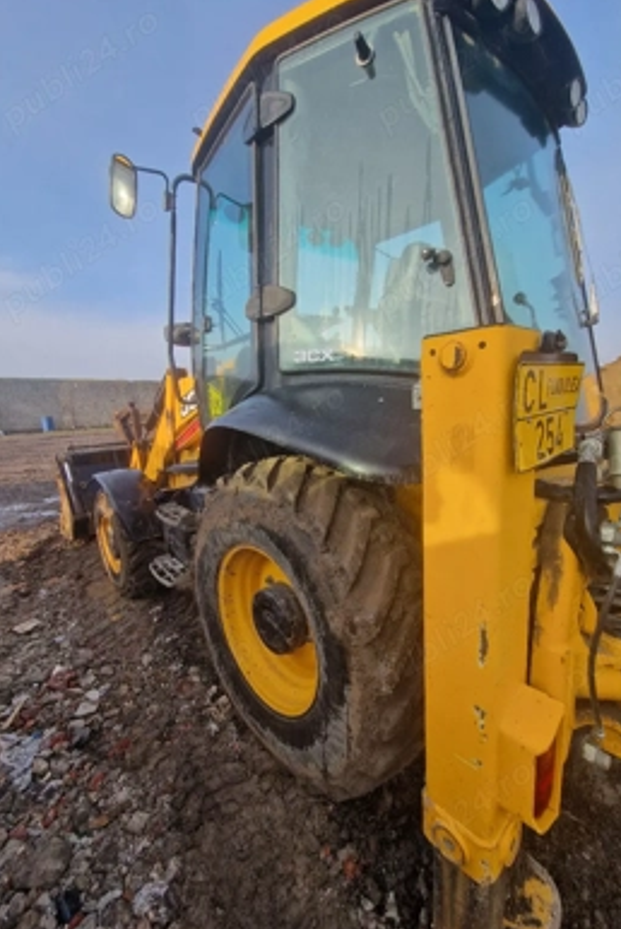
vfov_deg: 104.2
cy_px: 474
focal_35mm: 14
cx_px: 315
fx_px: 362
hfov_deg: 81.3
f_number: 2.2
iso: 50
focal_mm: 2.2
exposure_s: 1/769
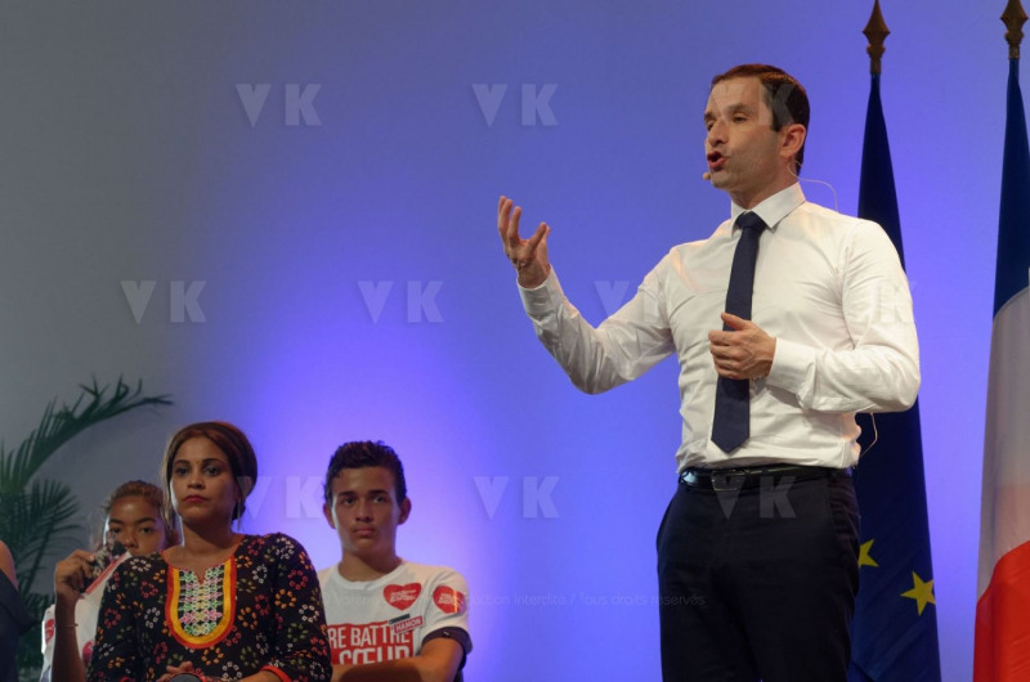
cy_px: 341
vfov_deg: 9.1
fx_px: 4283
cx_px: 515
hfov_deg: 13.7
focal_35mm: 150
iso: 1000
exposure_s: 1/160
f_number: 5.6
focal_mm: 100
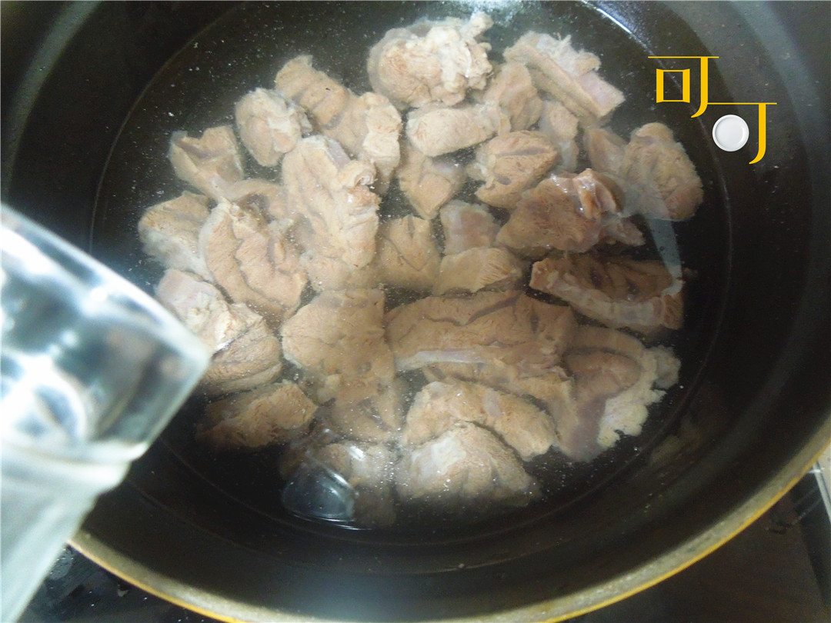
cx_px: 416
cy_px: 312
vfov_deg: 54.9
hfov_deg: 69.4
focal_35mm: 25
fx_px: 600
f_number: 3.3
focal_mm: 4.5
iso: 800
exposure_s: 1/6
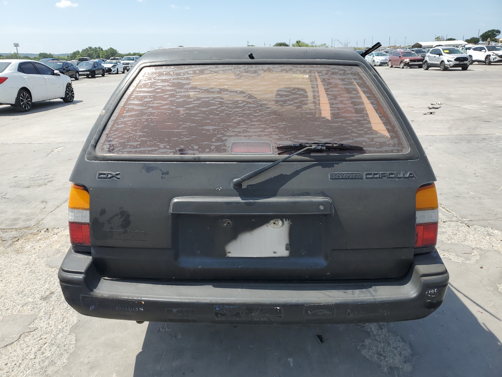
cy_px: 188
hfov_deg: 67.3
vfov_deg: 53.1
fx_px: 377
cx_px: 251
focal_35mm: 26
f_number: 1.5
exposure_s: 1/2500
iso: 50
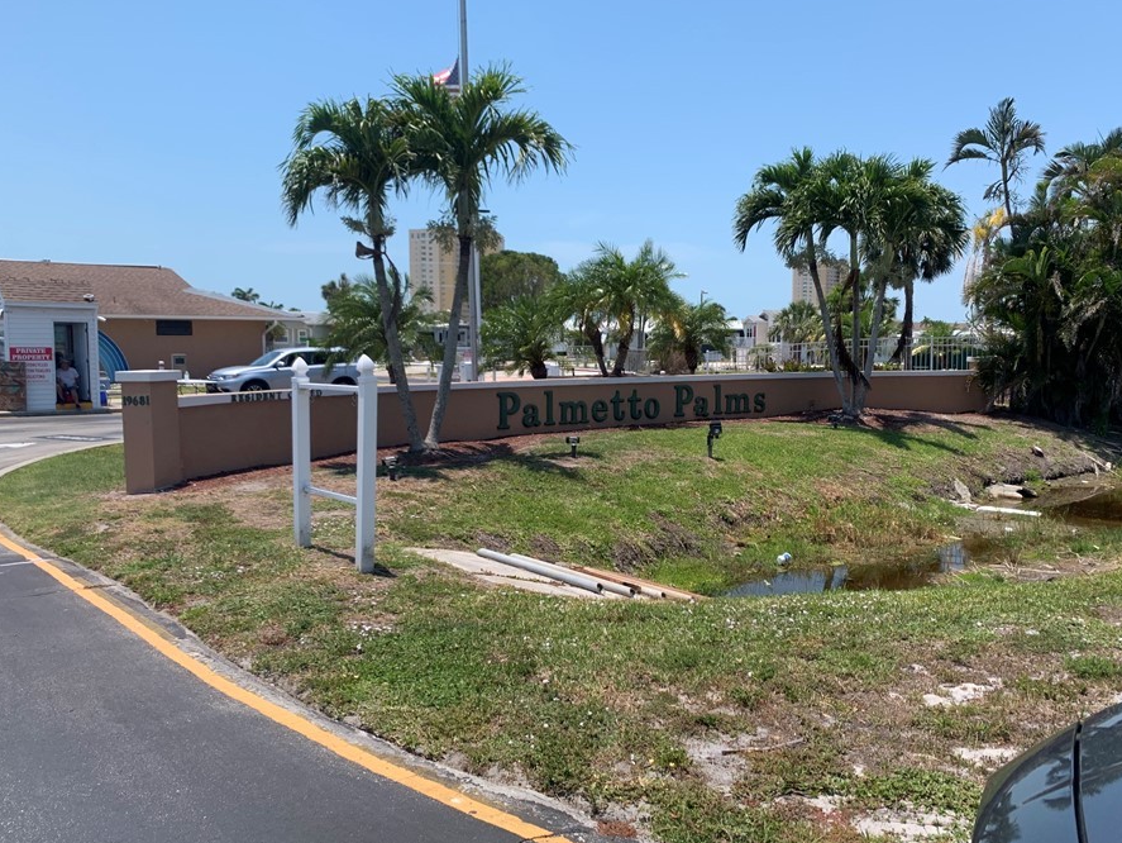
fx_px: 973
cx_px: 600
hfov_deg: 59.9
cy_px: 437
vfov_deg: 46.8
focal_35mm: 30
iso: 25
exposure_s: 1/2364
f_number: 1.8
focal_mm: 4.25
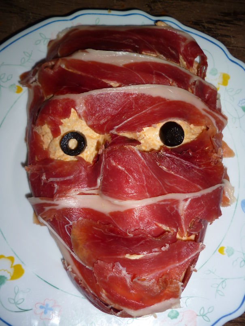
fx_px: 264
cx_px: 122
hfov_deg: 49.8
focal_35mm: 28
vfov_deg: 63.4
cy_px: 163
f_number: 3.1
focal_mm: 5
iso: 100
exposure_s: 1/60
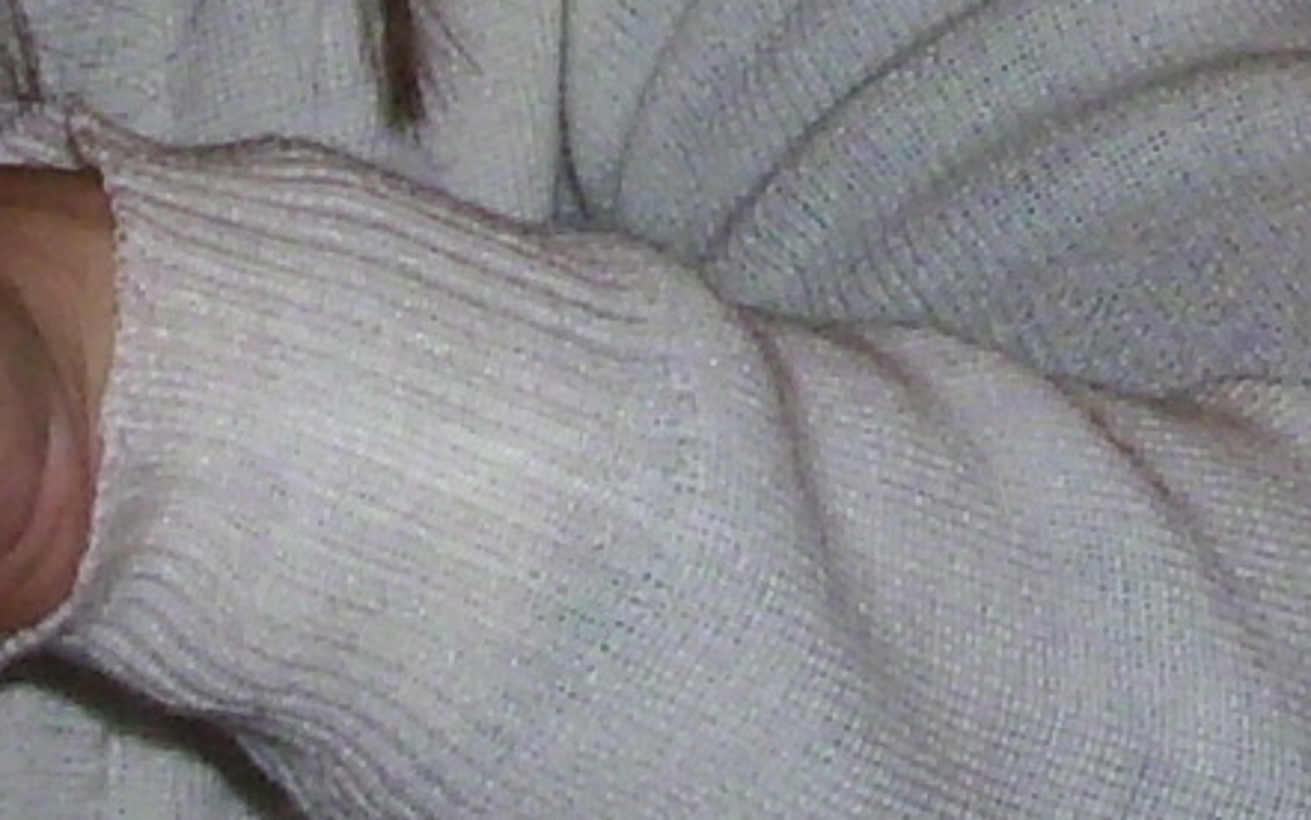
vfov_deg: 5.3
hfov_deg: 8.6
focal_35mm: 243
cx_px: 1150
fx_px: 8685
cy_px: -752
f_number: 2.8
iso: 50
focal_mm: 6.2
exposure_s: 1/60
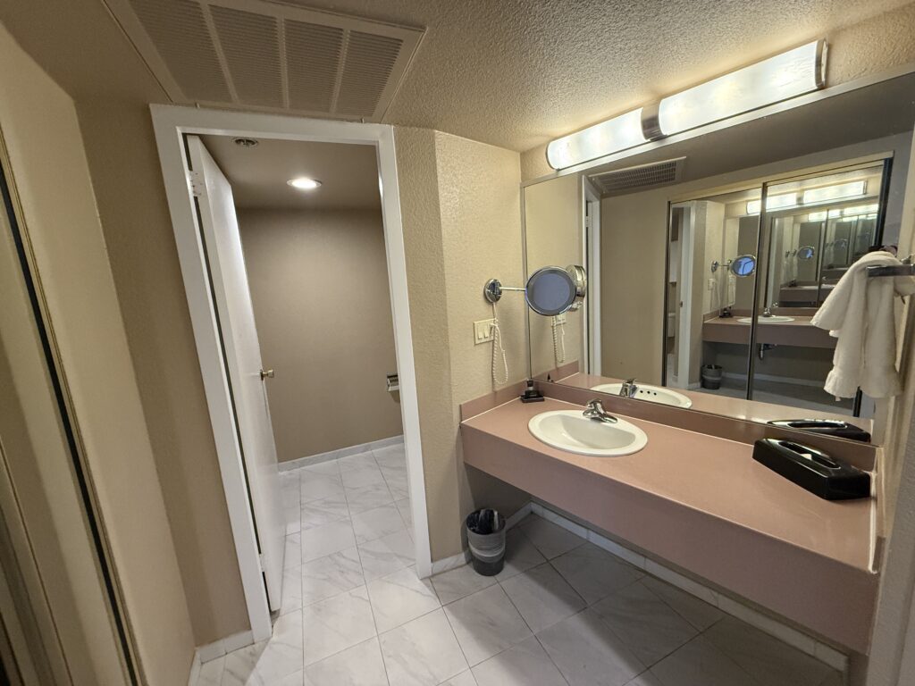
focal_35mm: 14
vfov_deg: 85.7
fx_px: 370
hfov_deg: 102.1
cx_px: 458
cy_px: 343
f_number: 2.2
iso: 400
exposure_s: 1/60
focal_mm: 2.22
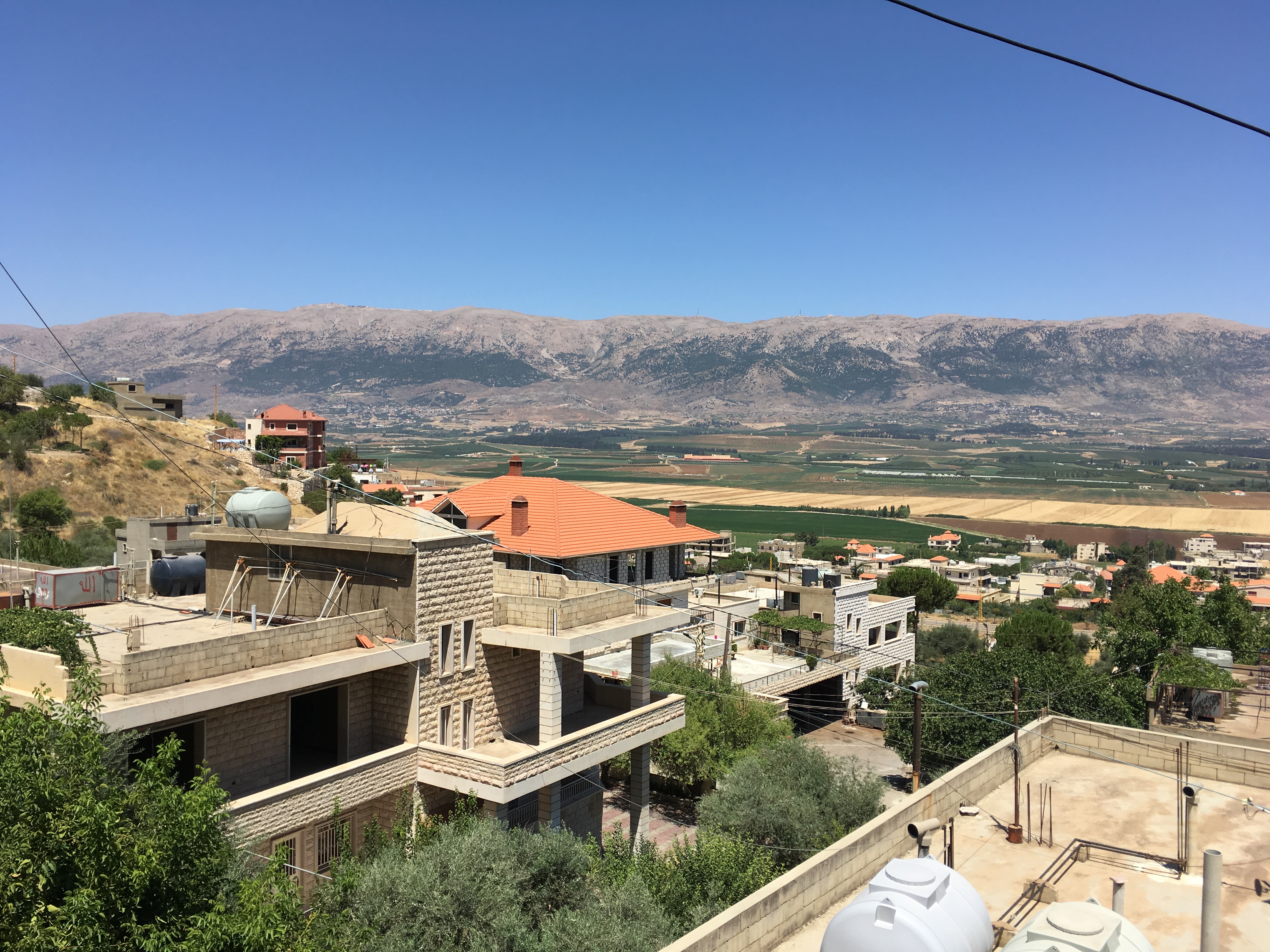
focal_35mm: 29
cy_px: 476
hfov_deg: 61.7
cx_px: 635
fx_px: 1064
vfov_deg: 48.2
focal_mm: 4.15
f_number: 2.2
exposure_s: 1/1832
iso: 25
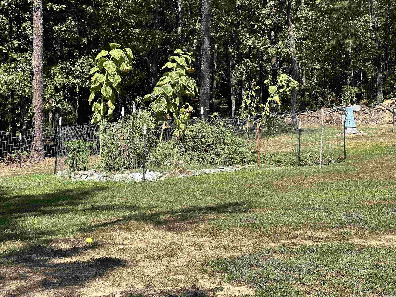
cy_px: 148
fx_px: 881
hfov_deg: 25.3
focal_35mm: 77
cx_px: 198
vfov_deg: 19.1
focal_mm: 9
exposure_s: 1/336
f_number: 2.8
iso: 32
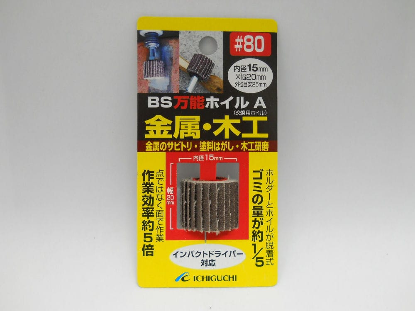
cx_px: 208
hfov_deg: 45.8
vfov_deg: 35.1
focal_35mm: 41
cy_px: 156
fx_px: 492
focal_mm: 6.72
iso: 200
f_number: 3.1
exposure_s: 1/30
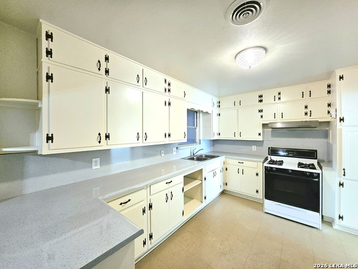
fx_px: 134
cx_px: 179
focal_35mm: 13
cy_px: 134
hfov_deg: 106.2
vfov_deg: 89.9
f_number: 2.2
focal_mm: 1.7
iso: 200
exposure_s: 1/60.2
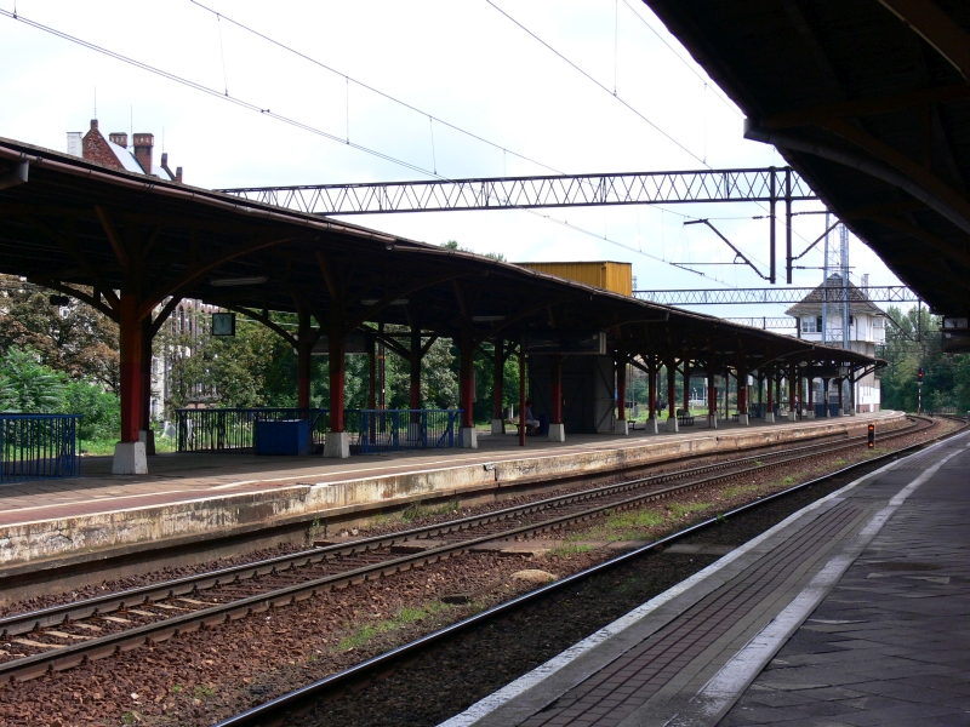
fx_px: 1765
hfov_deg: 30.7
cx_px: 485
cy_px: 364
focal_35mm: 63
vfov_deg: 23.3
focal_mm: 13.3
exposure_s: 1/250
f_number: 5.6
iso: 100
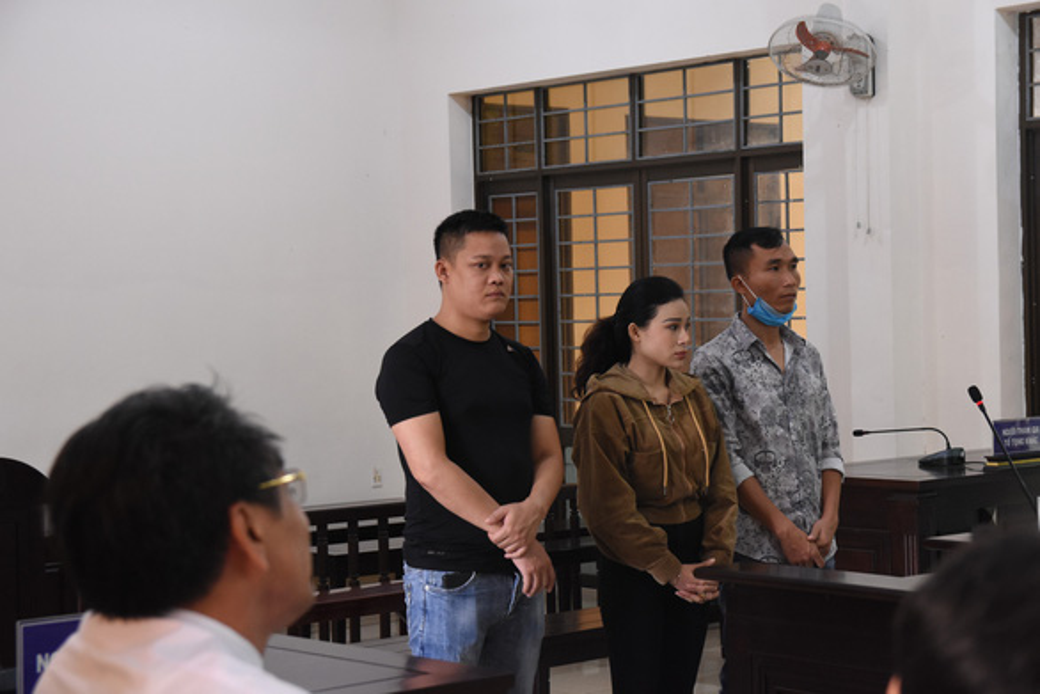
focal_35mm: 75
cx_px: 520
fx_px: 2167
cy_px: 347
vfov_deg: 18.2
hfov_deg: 27.0
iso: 1600
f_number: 5
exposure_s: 1/80
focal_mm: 50
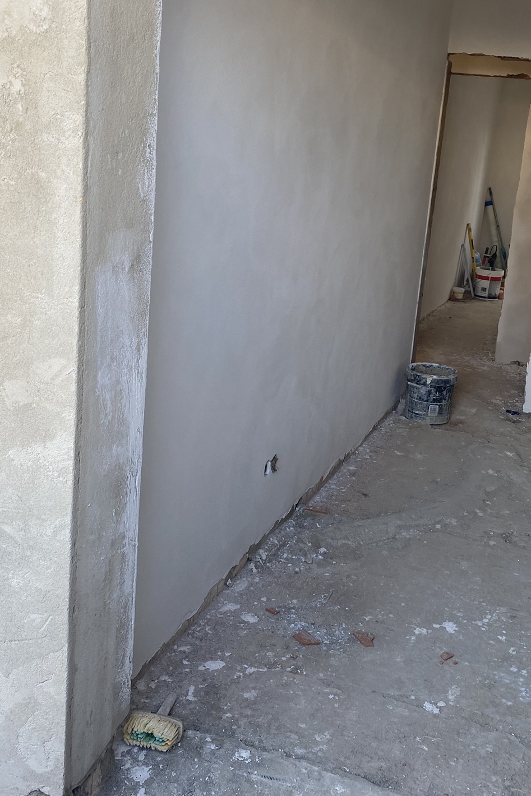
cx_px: 299
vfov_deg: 49.4
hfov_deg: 34.2
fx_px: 863
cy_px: 339
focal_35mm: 39
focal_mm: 4.25
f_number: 1.8
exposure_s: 1/121
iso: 40
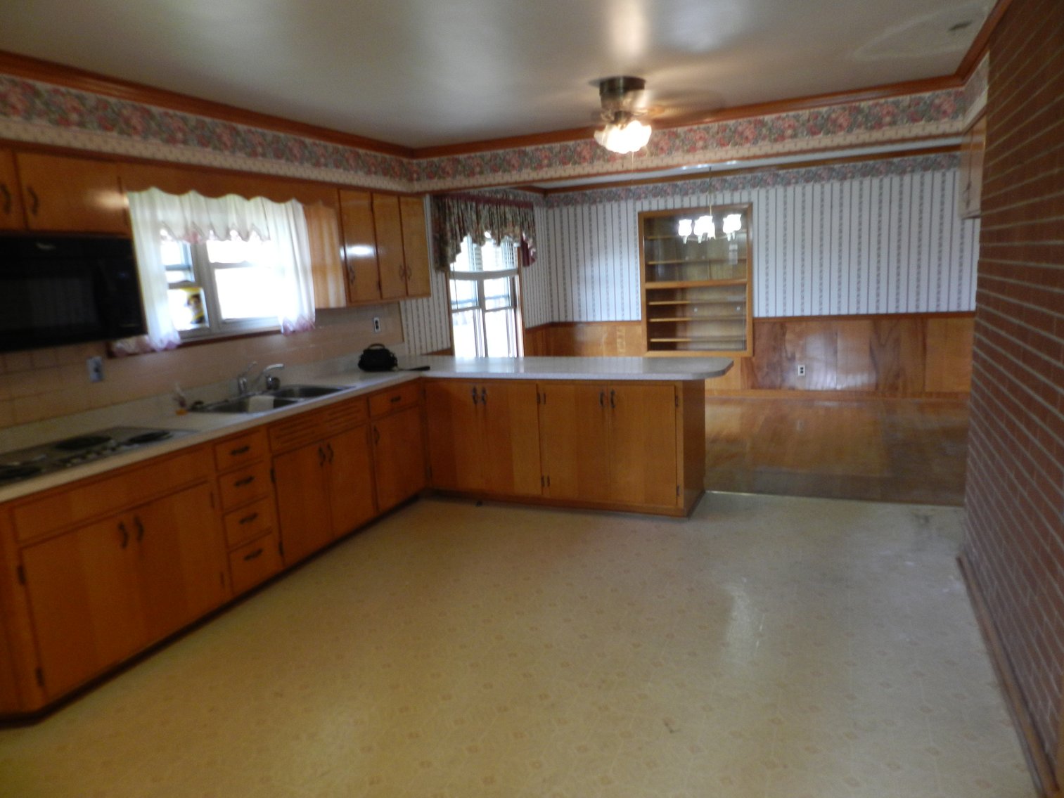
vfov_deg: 58.9
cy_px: 399
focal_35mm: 23
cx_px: 532
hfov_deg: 73.9
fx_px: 707
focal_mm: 4
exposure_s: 1/25
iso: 280
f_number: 3.4
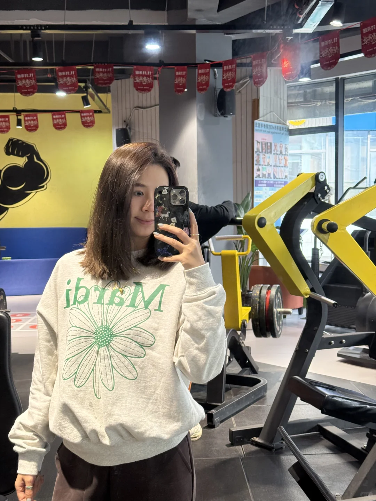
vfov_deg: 39.7
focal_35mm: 48
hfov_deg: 30.3
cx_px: 188
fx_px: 695
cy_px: 250
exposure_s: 1/50
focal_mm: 6.76
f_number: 1.78
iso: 160
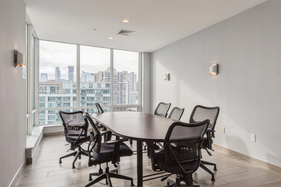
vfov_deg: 53.2
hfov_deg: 73.7
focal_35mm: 24
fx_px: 187
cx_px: 140
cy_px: 94
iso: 50
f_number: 11
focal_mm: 24
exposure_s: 1/13
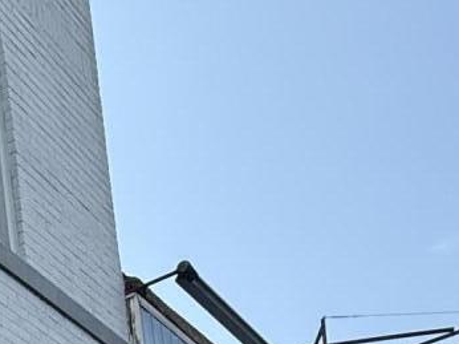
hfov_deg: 20.2
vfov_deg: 14.5
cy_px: 720
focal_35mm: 81
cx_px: -257
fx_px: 1073
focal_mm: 2.22
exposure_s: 1/1001
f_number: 2.2
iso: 50
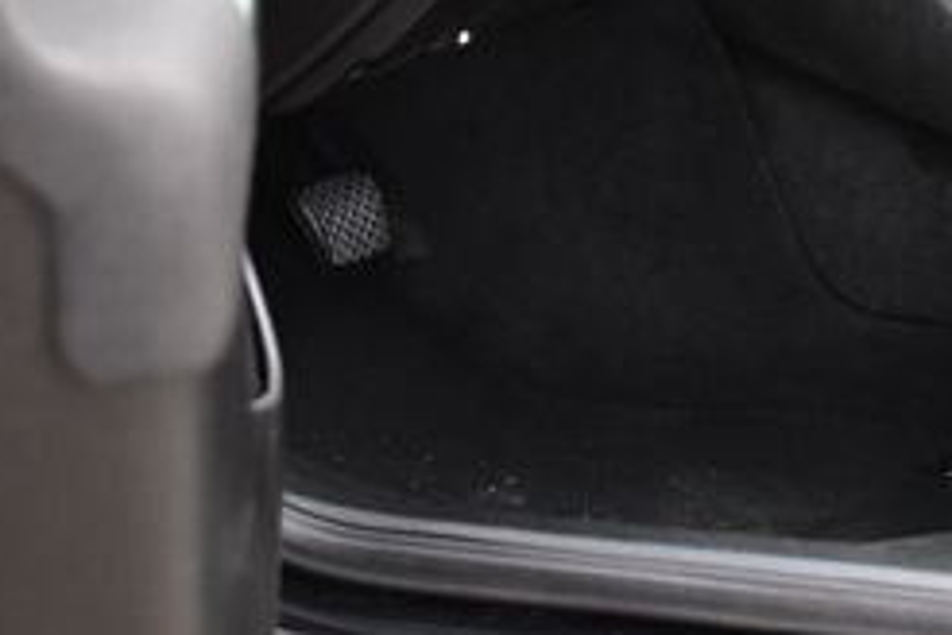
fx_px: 2996
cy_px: -46
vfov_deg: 11.9
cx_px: 964
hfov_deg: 17.6
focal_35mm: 113
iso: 1600
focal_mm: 29
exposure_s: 1/15
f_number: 5.6
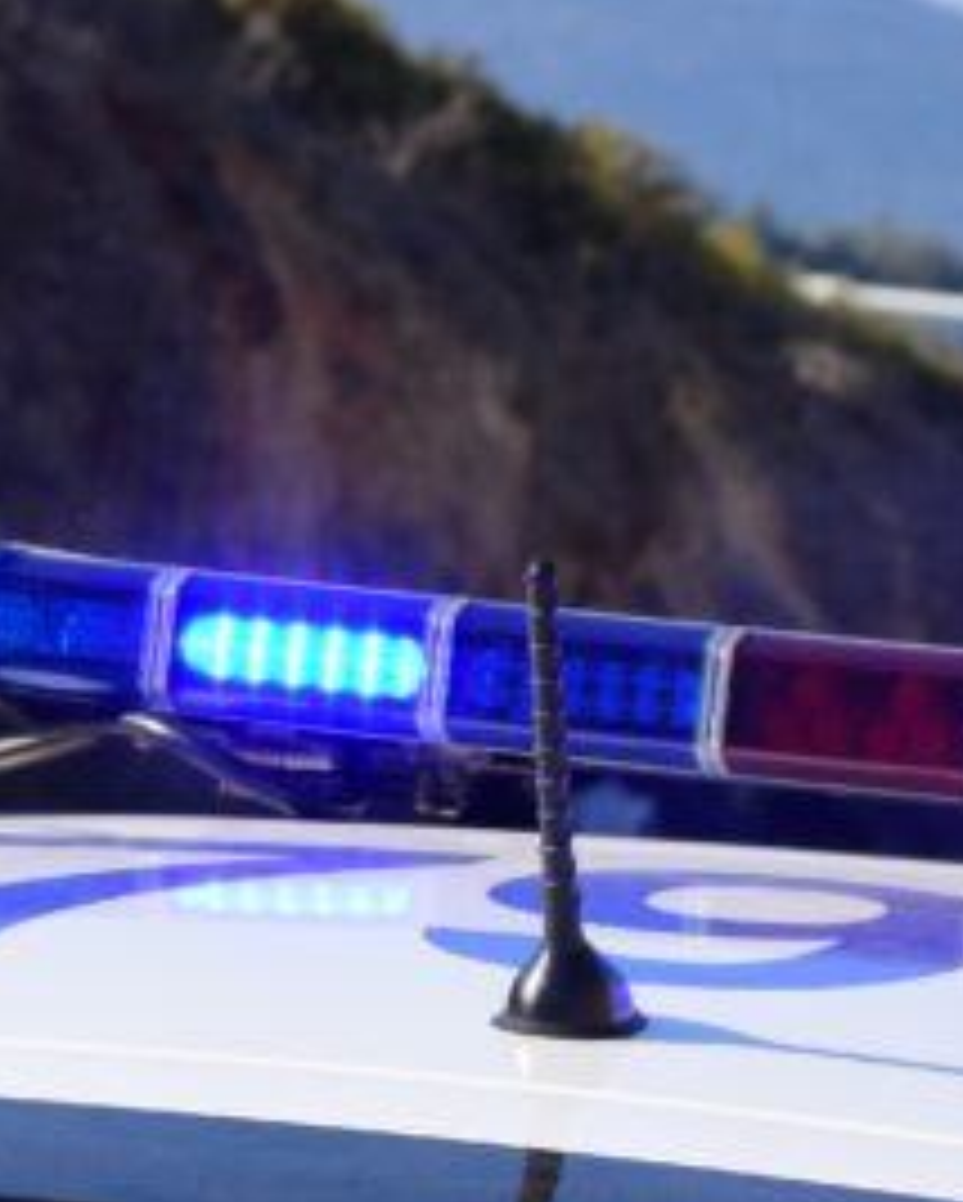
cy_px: 1452
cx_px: 342
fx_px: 14405
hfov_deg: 3.8
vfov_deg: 4.8
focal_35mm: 405
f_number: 10
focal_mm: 75
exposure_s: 1/1600
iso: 1000
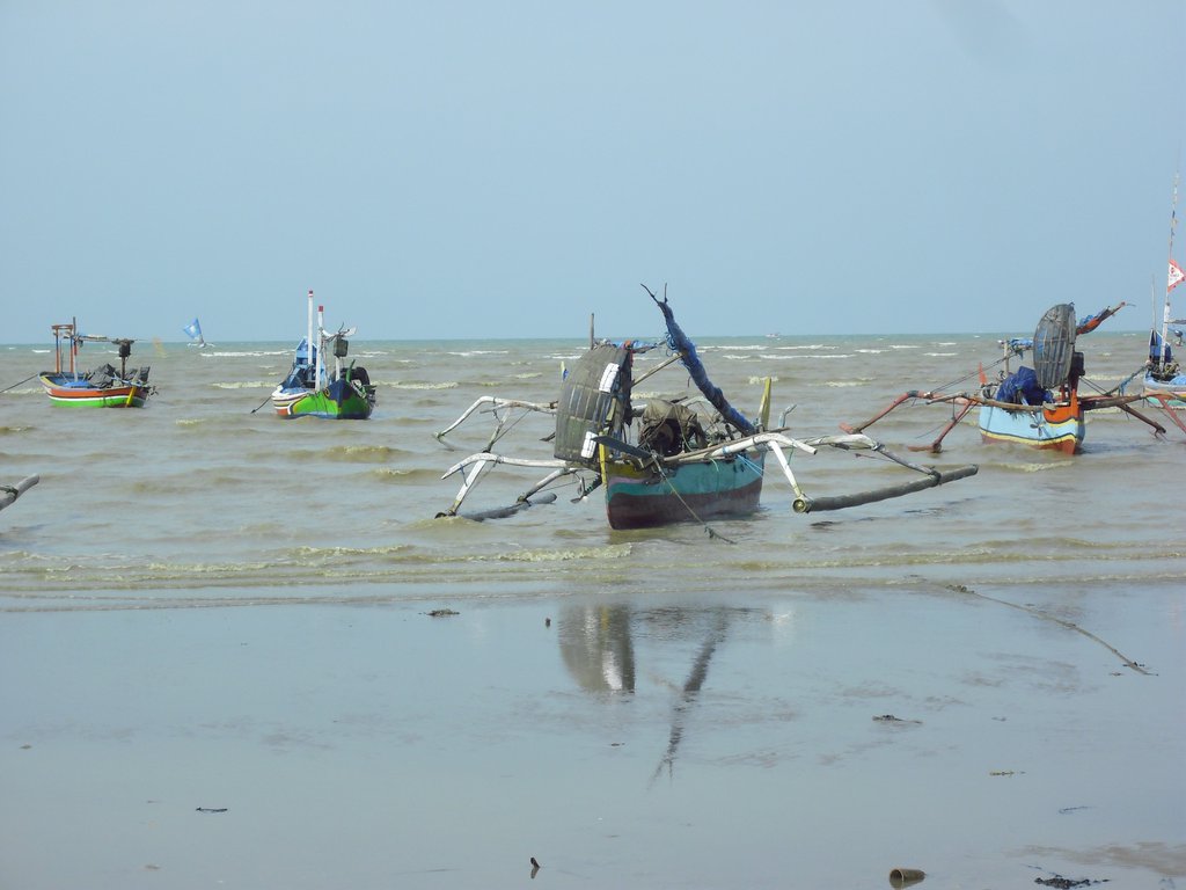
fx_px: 3872
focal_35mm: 113
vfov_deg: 13.1
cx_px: 593
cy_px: 445
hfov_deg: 17.4
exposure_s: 1/640
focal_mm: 18.6
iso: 100
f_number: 5.2
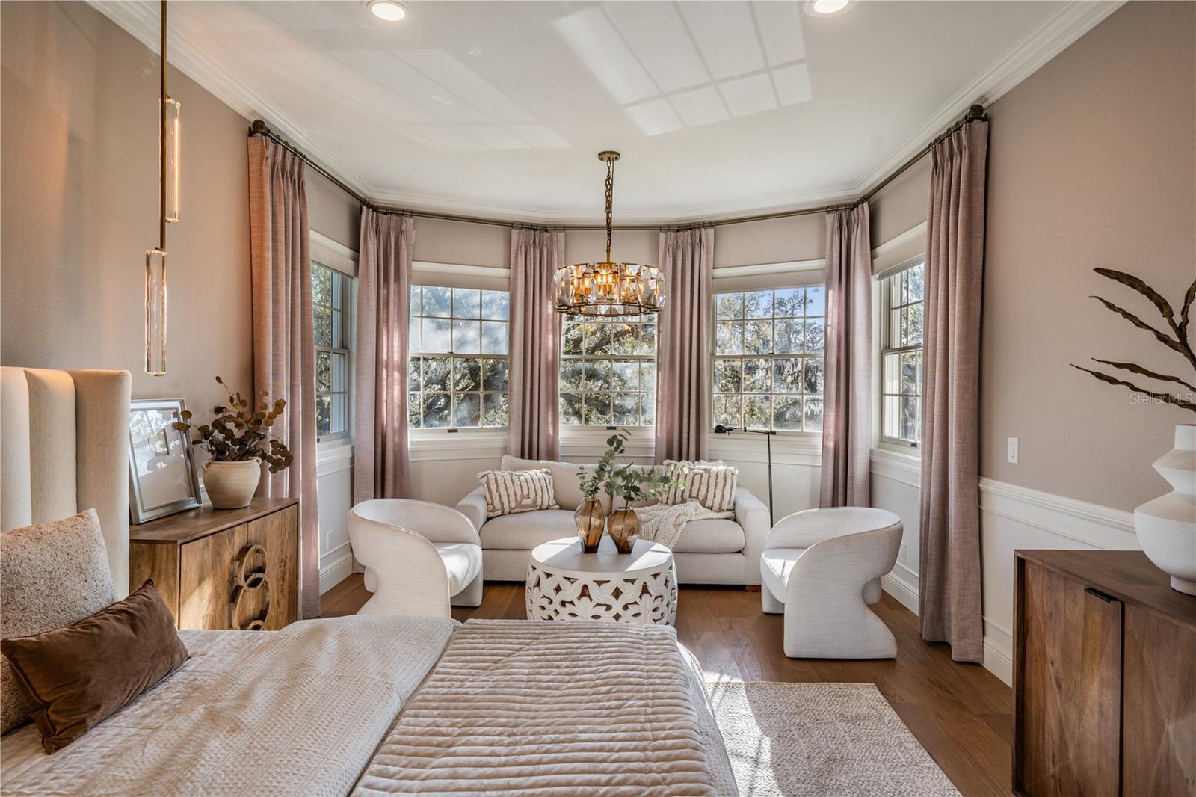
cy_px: 398
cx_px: 598
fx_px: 664
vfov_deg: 61.9
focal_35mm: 20
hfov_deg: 84.0
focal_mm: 20
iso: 100
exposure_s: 1/20
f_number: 7.1
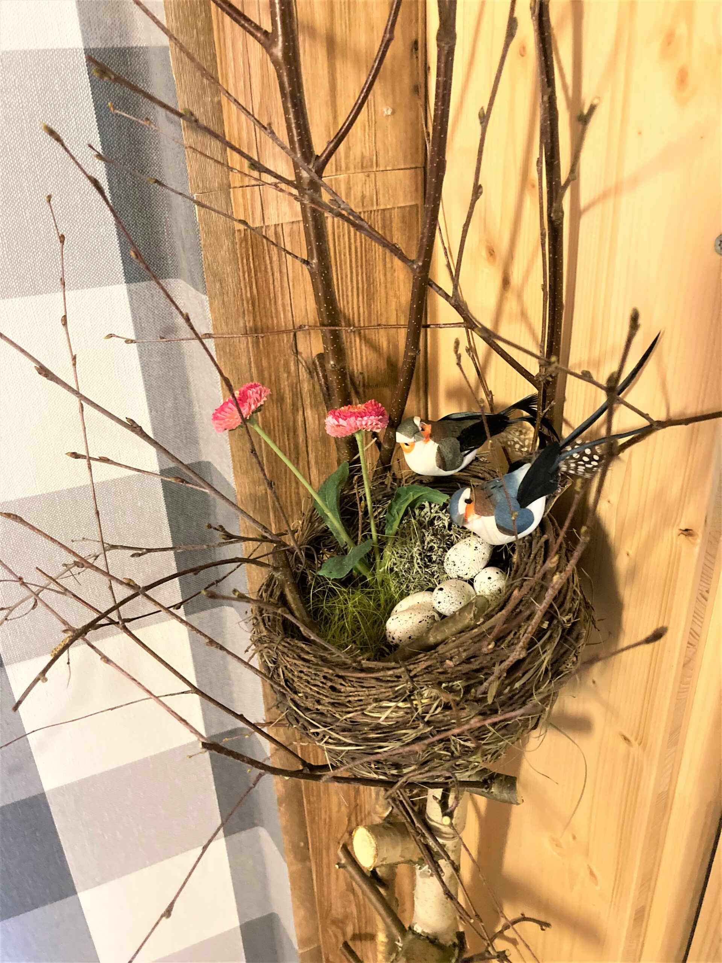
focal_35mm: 28
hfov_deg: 49.7
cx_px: 361
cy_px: 482
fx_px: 779
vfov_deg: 63.4
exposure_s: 1/30
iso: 640
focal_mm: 3.99
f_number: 1.8
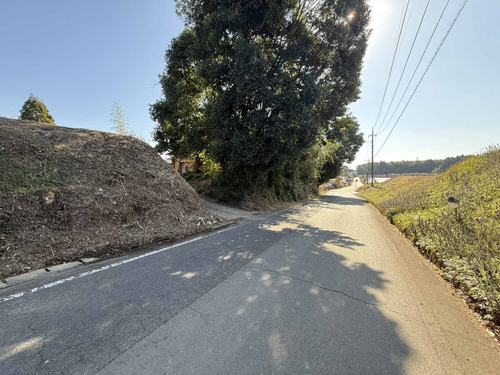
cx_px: 250
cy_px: 188
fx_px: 202
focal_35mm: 14
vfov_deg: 85.7
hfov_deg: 102.1
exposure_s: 1/338
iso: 64
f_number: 2.2
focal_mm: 2.22
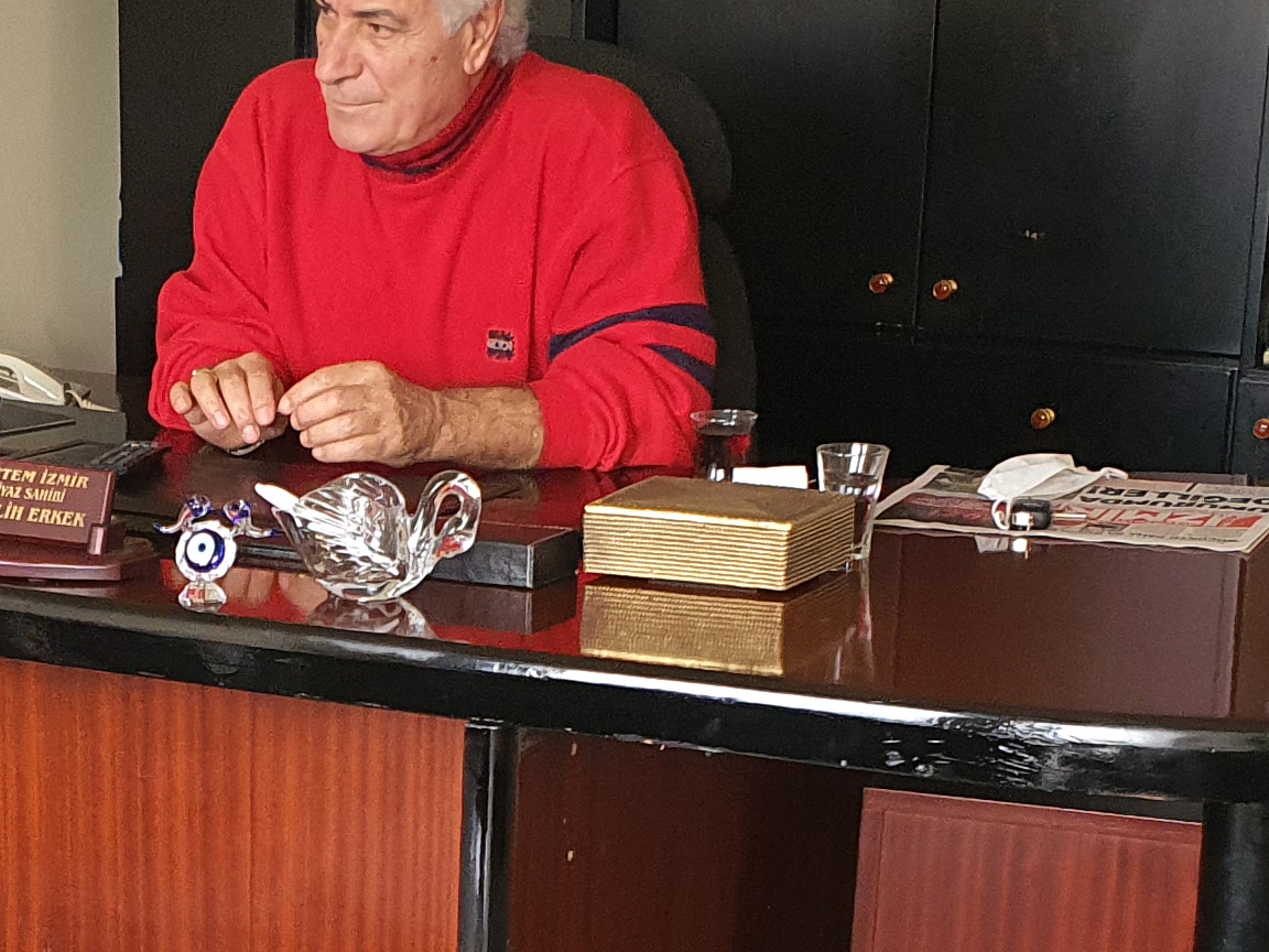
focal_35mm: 91
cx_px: 292
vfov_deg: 15.8
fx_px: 3336
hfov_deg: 21.3
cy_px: 1018
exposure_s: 1/50
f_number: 2.4
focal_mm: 4.3
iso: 320
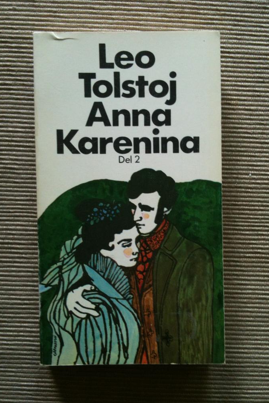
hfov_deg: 36.0
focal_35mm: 37
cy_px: 204
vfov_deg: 51.9
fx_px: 414
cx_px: 143
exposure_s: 1/40
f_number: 2.8
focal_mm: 3.85
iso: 100
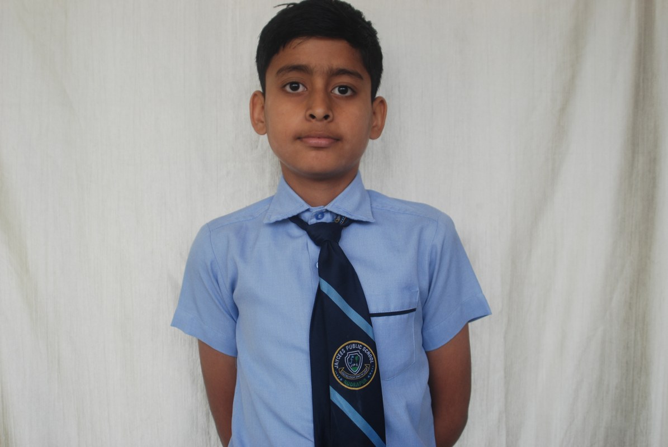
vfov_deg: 32.0
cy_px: 224
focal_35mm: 42
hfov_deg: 46.3
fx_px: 780
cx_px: 334
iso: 200
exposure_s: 1/60
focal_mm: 28
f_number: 4
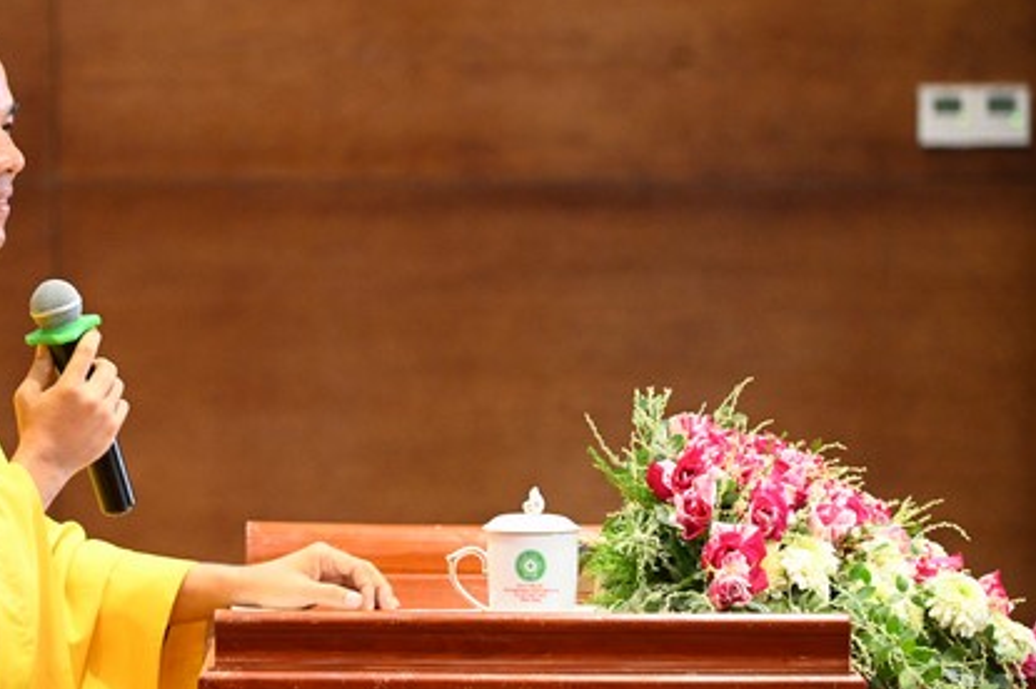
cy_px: 409
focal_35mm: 188
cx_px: 315
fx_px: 5406
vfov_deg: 7.3
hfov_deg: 10.9
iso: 6400
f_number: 4
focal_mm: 120
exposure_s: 1/160
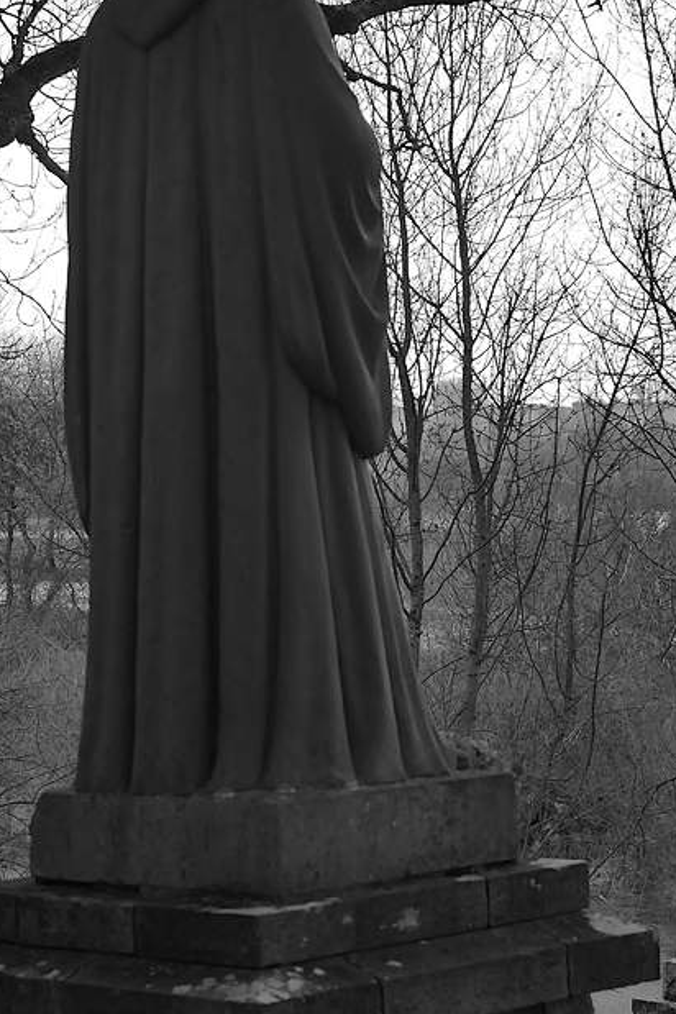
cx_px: 477
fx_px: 2985
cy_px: 389
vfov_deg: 19.2
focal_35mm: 106
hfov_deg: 12.9
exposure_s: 1/250
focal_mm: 35
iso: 200
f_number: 4
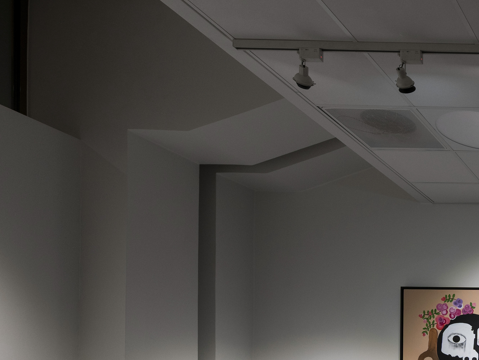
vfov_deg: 32.4
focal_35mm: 39
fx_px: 540
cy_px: 397
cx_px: 647
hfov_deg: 32.9
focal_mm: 14
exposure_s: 1/5
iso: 320
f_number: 7.1
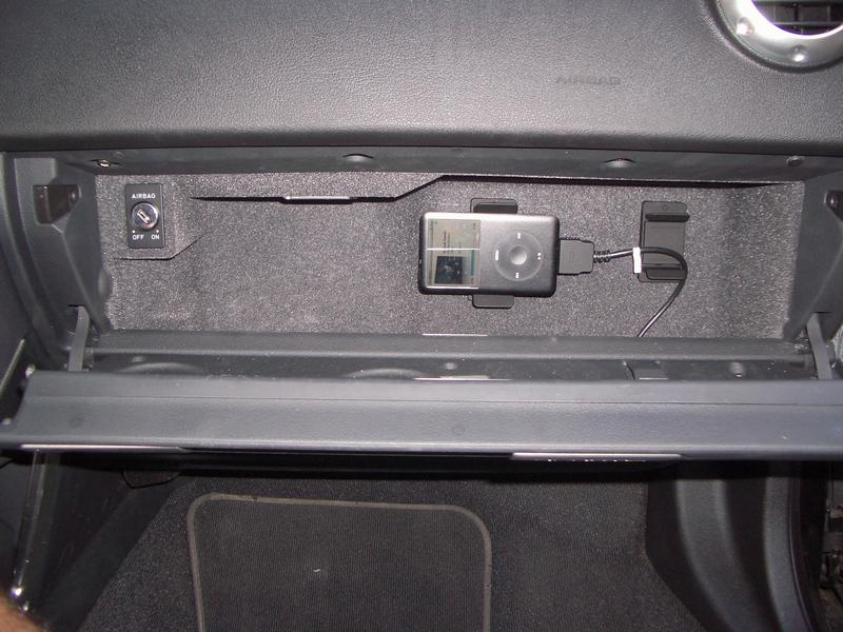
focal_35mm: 35
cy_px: 316
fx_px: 852
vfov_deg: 40.7
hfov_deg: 52.6
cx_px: 422
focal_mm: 5.8
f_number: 2.6
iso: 100
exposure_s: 1/60
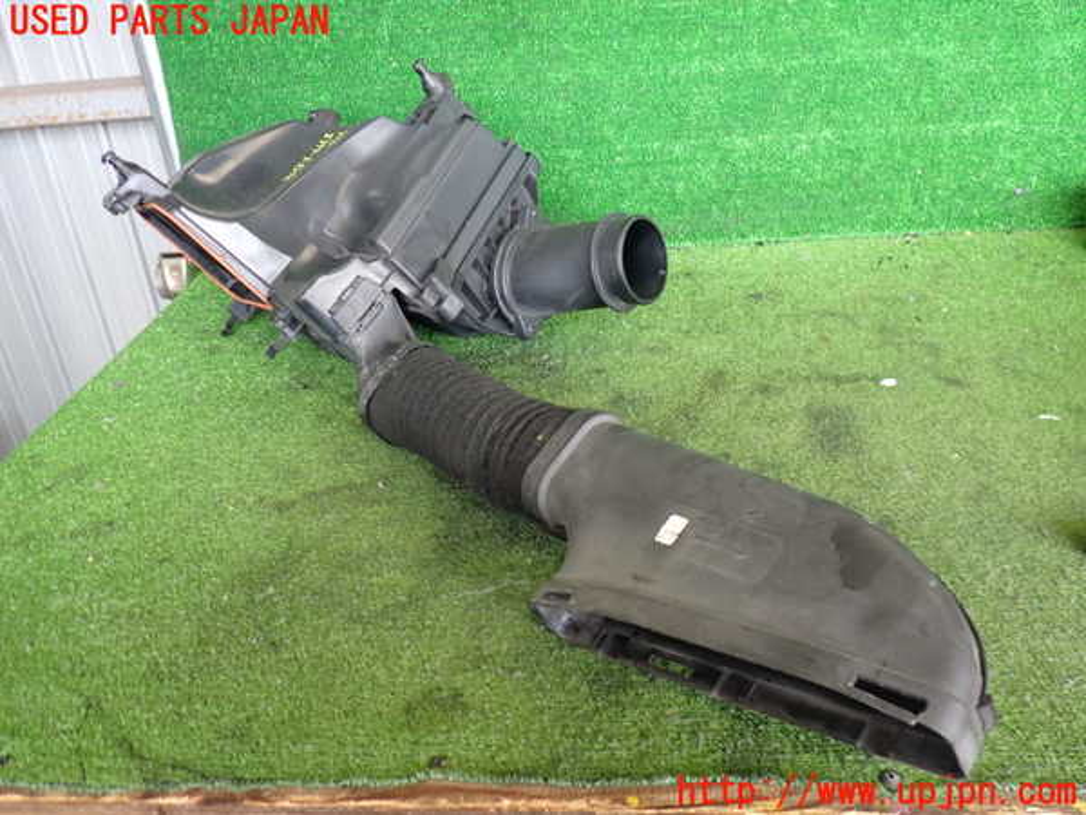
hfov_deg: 60.0
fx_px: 941
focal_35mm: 30
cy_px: 408
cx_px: 543
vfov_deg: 46.8
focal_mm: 5.4
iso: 200
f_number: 2.3
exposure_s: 1/40
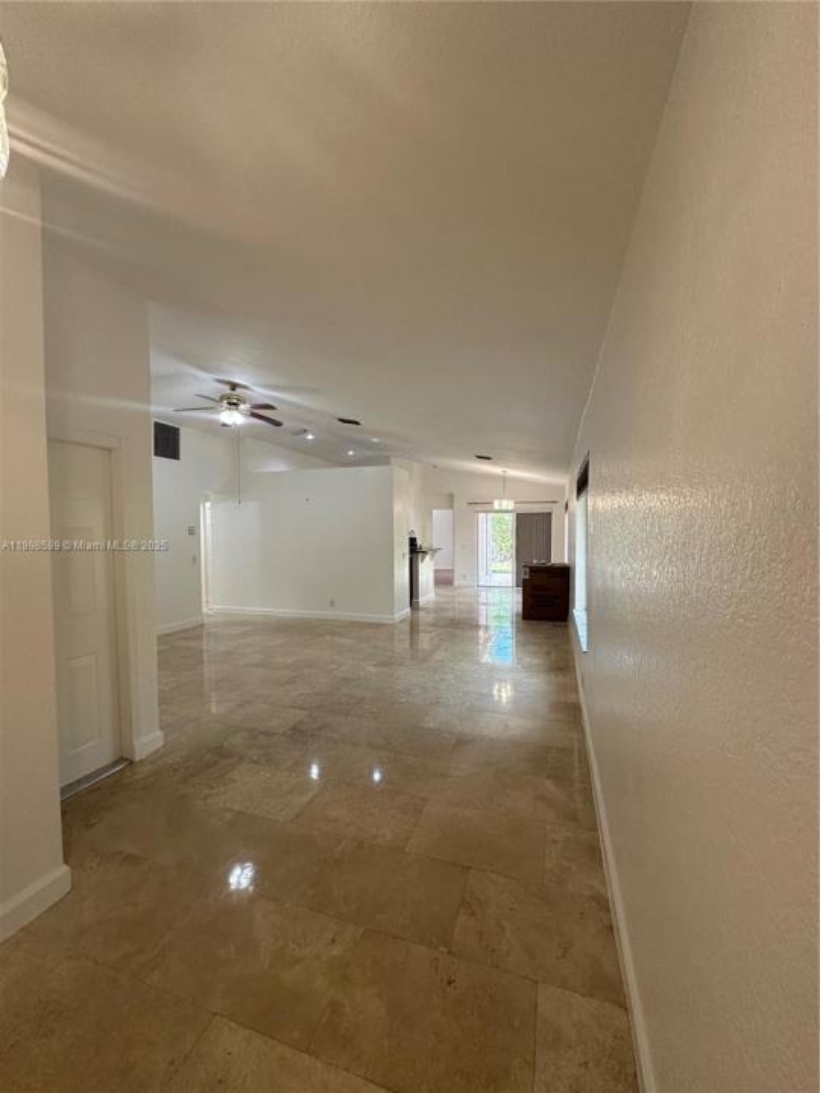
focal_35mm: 14
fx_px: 442
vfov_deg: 102.1
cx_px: 410
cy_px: 546
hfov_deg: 85.7
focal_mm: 2.22
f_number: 2.2
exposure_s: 1/120
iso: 200
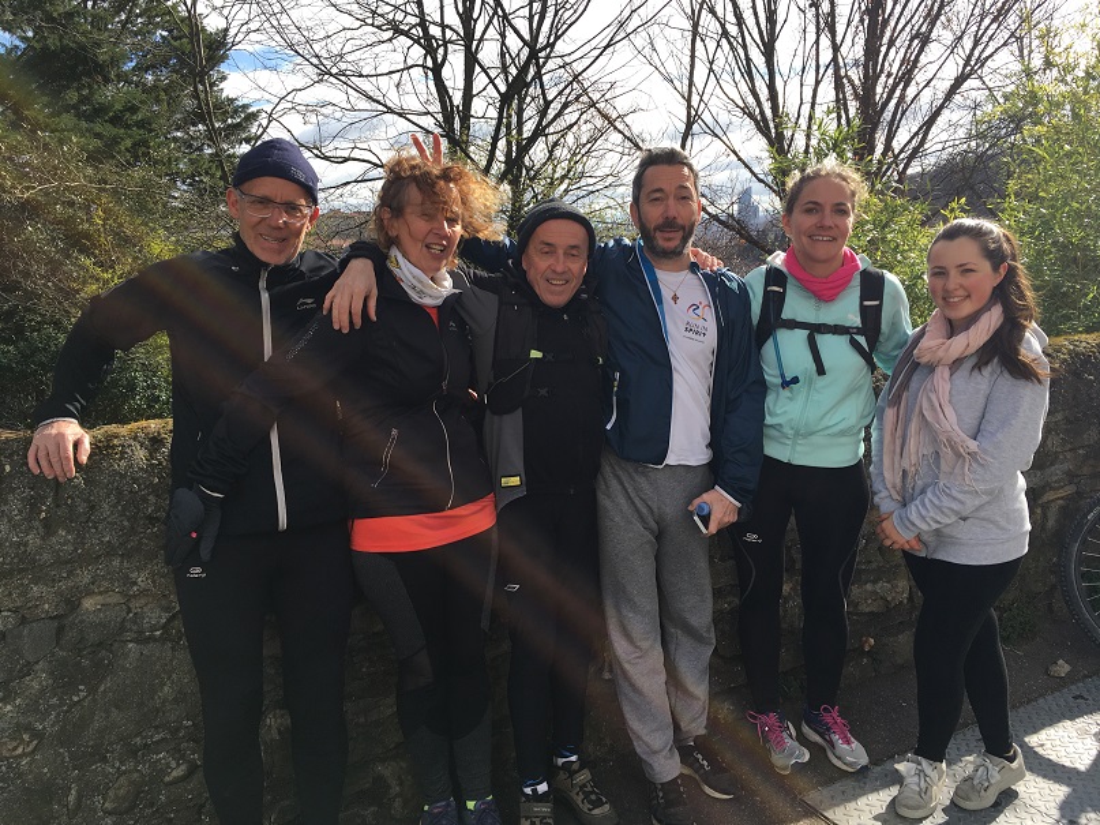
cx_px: 550
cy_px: 412
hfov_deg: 61.7
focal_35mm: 29
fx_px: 921
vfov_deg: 48.2
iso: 25
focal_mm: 4.15
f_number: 2.2
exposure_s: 1/864
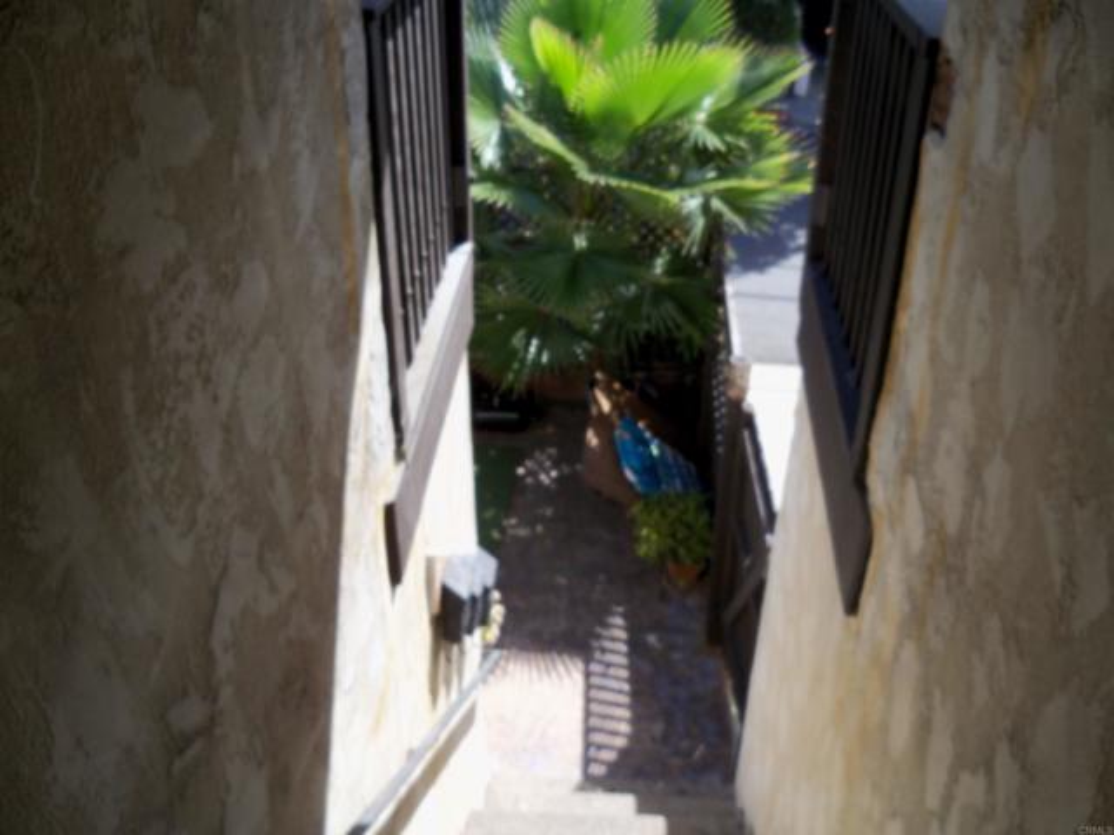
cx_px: 557
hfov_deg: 52.6
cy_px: 418
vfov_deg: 40.7
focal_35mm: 35
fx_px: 1126
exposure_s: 1/320
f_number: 3.5
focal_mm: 6.2
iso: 80
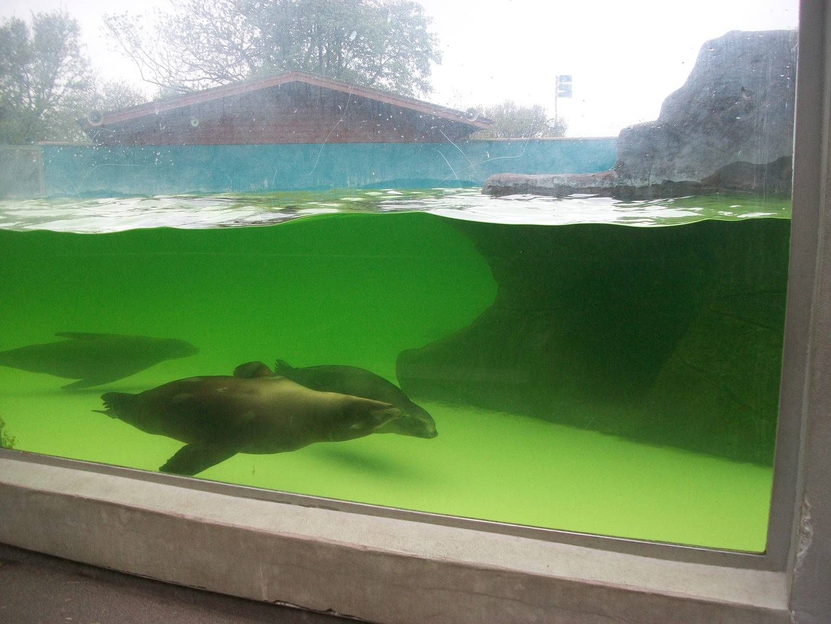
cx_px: 416
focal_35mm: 32
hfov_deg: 56.8
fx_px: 768
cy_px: 312
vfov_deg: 44.2
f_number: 2.9
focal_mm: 5.7
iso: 137
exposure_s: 1/500
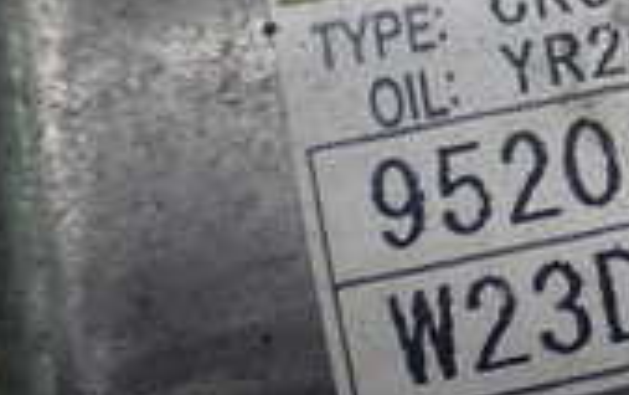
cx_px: 826
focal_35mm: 113
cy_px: 86
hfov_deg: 17.3
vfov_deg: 11.6
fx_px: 1939
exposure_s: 1/125
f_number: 2.3
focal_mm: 5.4
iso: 200
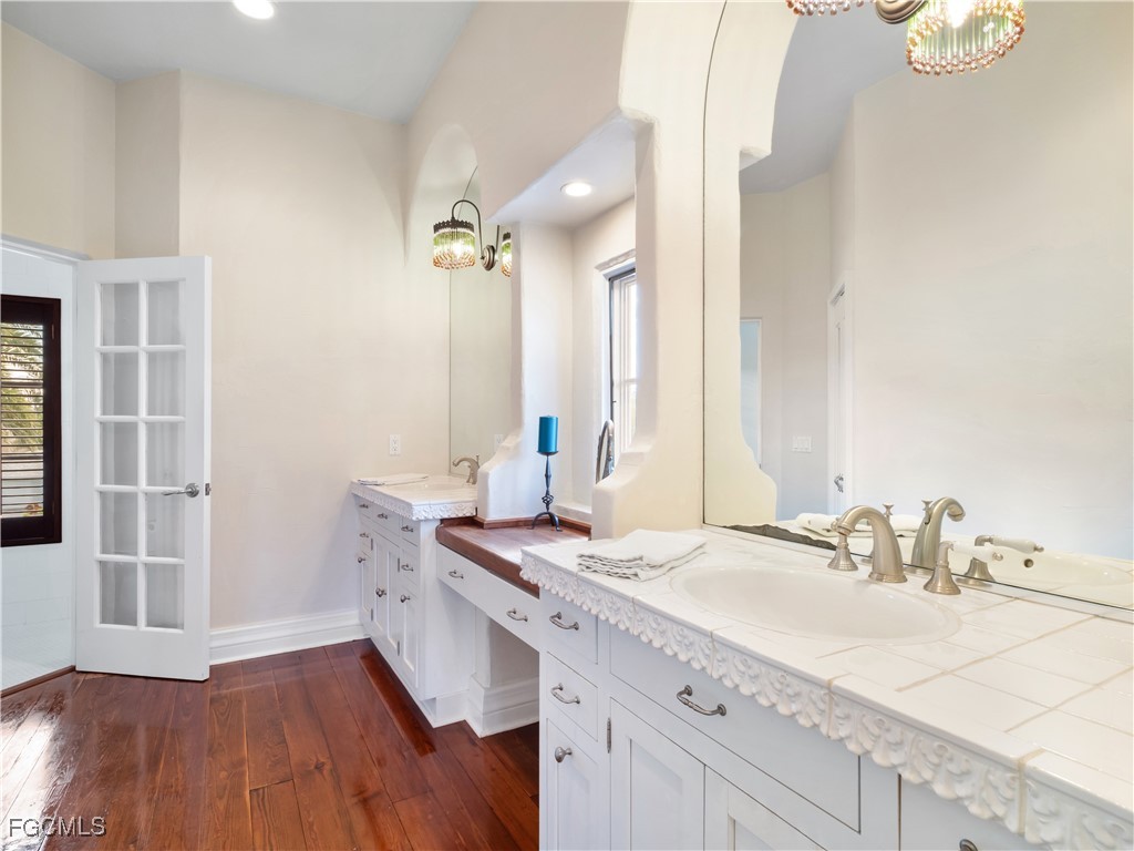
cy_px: 426
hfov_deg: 87.8
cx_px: 567
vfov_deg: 71.6
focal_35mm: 18
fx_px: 590
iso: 200
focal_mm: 9
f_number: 7.1
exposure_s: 1/3
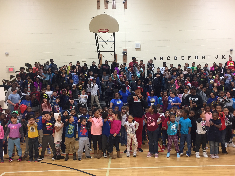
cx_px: 127
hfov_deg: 52.6
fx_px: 238
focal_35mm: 35
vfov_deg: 40.7
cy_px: 96
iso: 100
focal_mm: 4.15
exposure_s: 1/30
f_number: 2.2
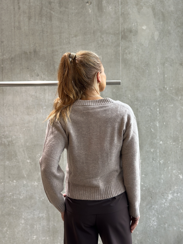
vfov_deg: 39.7
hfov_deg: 30.3
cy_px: 122
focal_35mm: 48
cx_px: 92
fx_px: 338
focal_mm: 6.86
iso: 160
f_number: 1.78
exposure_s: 1/100
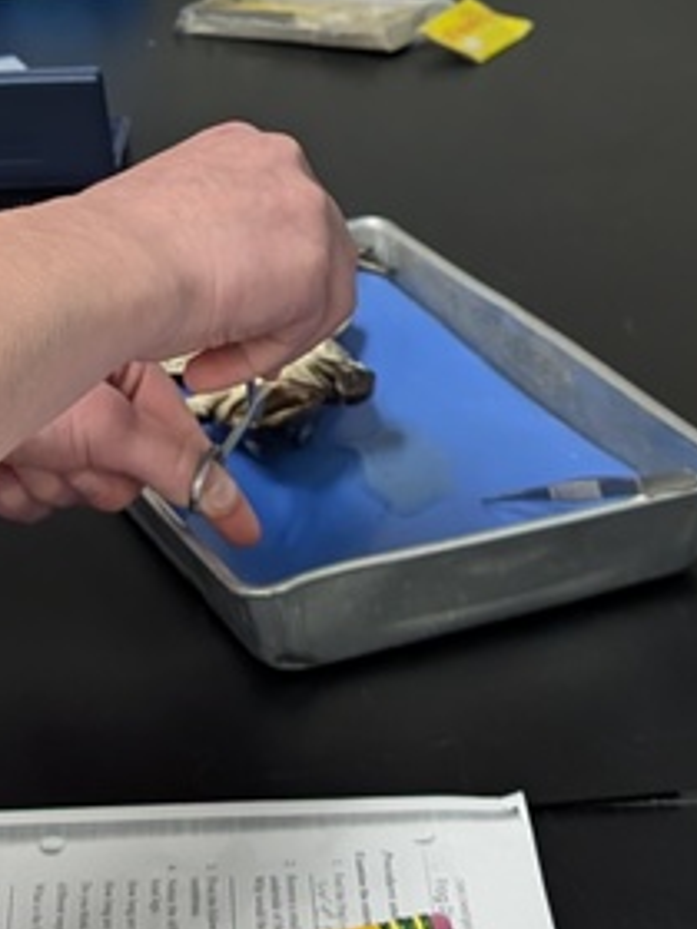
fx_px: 2363
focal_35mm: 88
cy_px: -17
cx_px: 75
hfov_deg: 16.6
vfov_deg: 21.4
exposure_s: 1/60
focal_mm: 6.9
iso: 127
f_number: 1.68
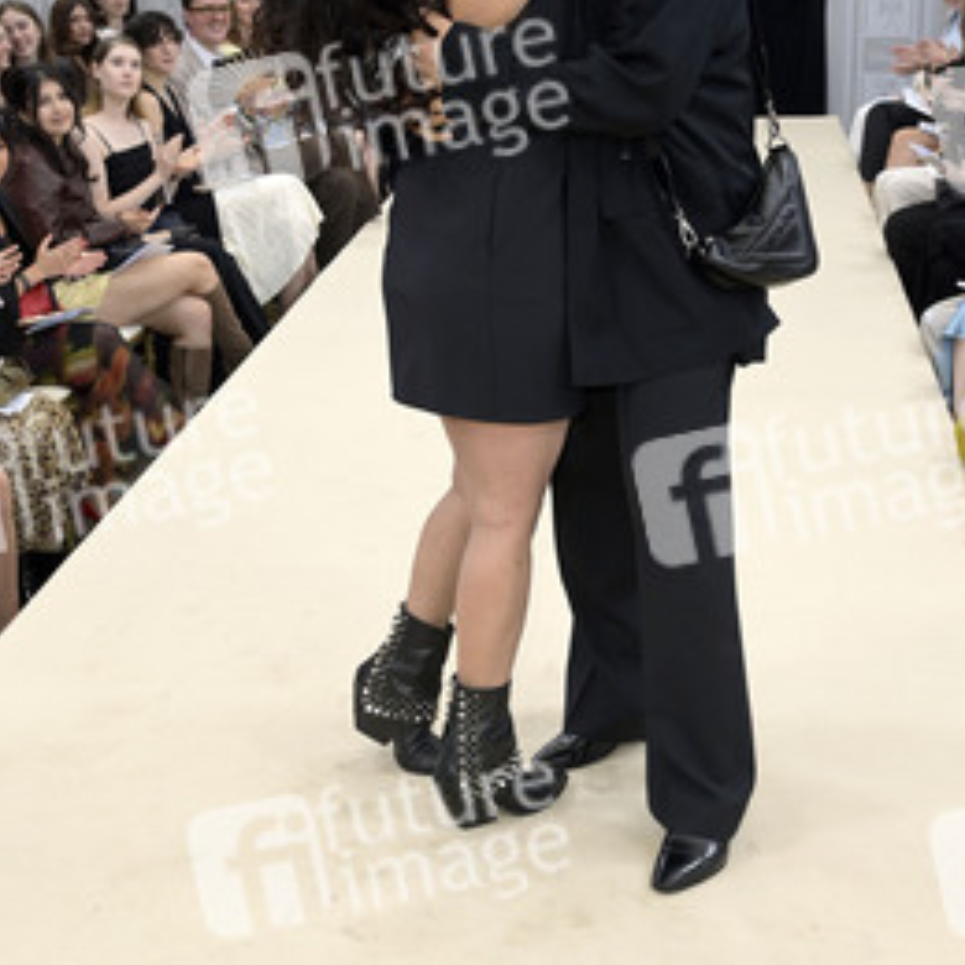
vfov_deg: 28.4
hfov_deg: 28.6
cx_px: 486
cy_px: 293
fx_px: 1892
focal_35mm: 60
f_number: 5.6
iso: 500
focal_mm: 46
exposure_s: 1/250
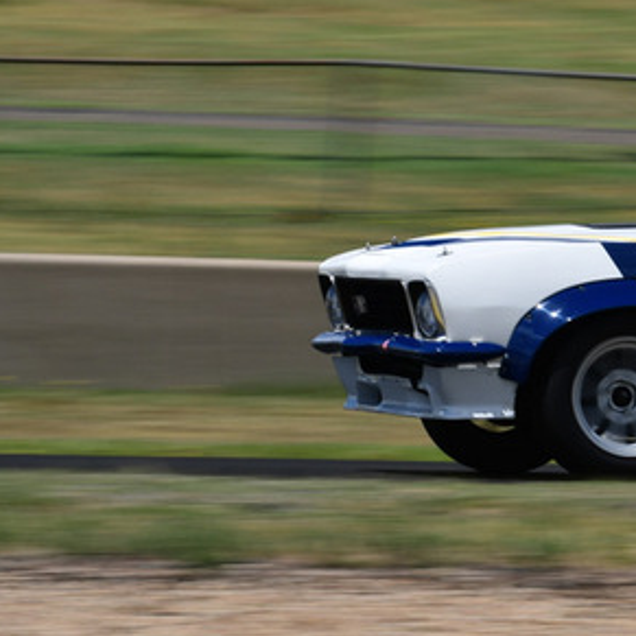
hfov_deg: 4.1
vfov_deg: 4.1
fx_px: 8897
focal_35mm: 428
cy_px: 103
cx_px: 868
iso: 160
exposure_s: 1/200
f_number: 14
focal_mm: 122
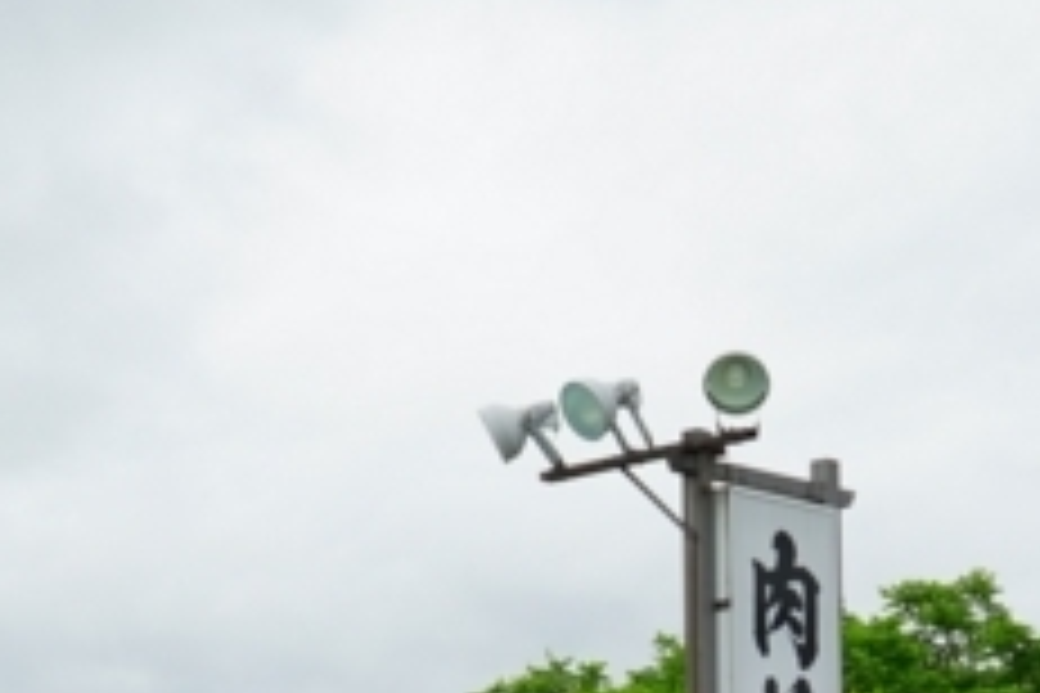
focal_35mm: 135
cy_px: 792
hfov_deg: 15.1
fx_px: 3900
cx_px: 729
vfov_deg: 10.0
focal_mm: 39
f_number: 8
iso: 100
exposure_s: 1/90
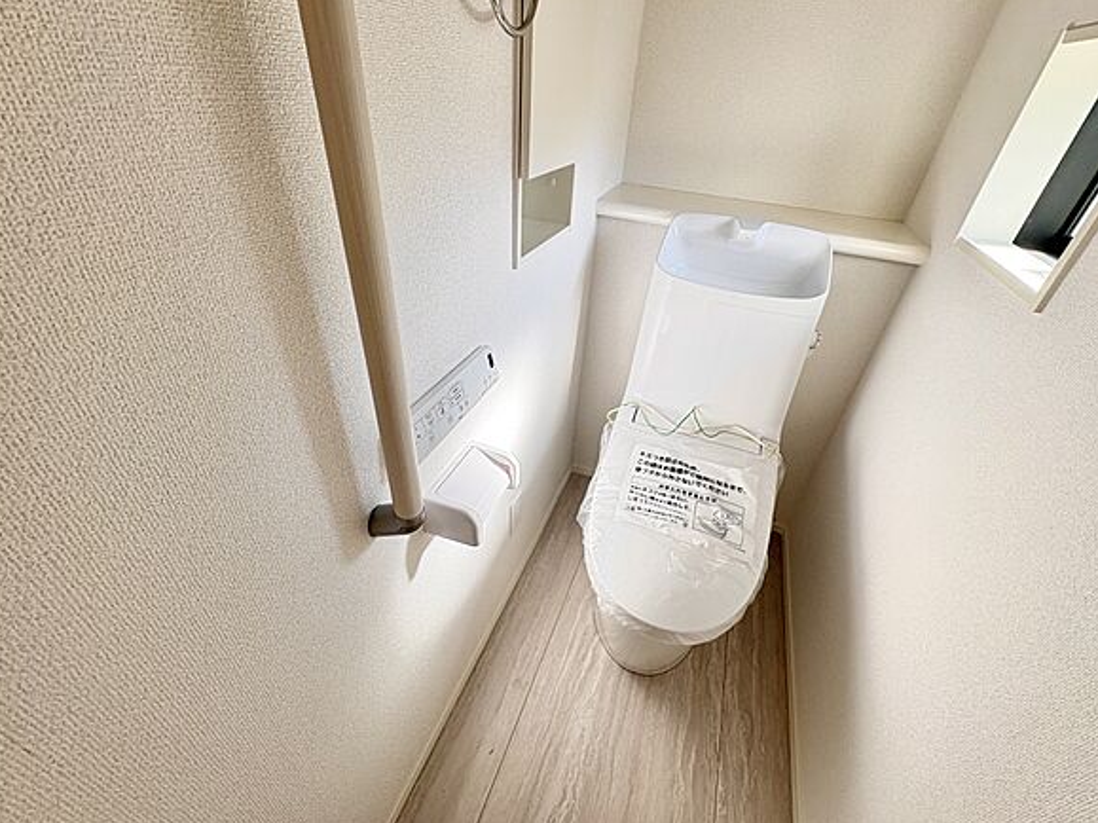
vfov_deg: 81.7
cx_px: 563
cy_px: 392
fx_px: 476
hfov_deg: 98.2
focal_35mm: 15
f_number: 2.2
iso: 64
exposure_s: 1/99
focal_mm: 2.22
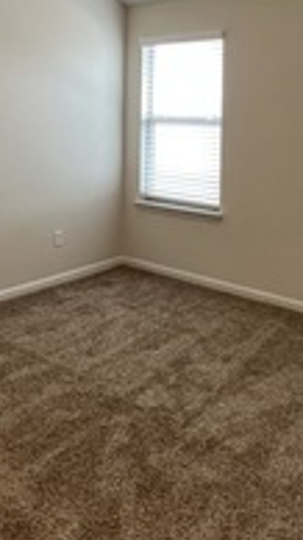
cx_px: 189
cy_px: 120
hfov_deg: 33.5
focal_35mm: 35
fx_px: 500
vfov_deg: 53.4
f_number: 1.8
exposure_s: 1/60
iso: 200
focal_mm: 1.57
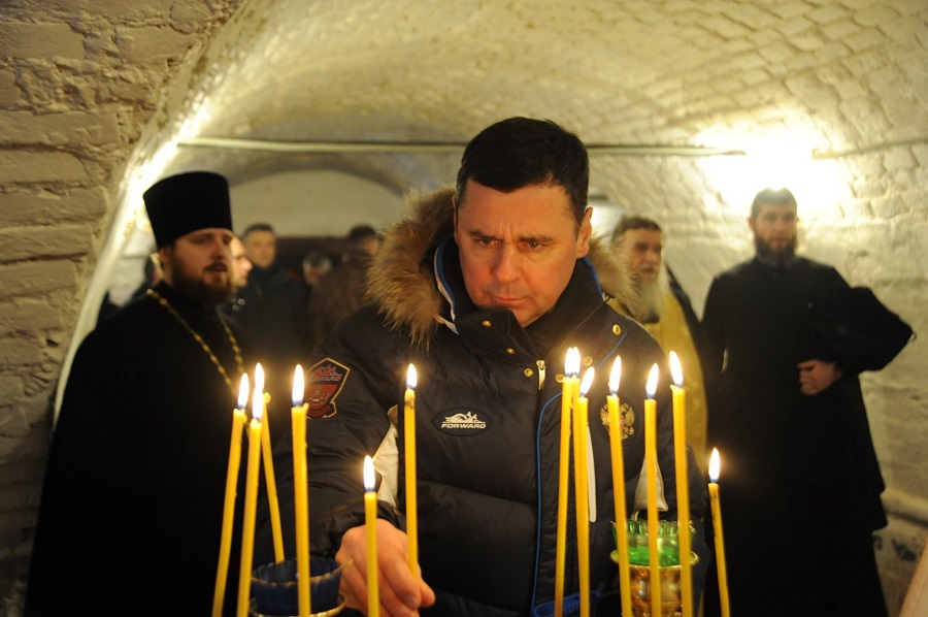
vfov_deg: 35.0
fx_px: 978
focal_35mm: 38
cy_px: 308
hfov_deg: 50.7
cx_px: 464
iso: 2000
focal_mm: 38
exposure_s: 1/60
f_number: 3.2
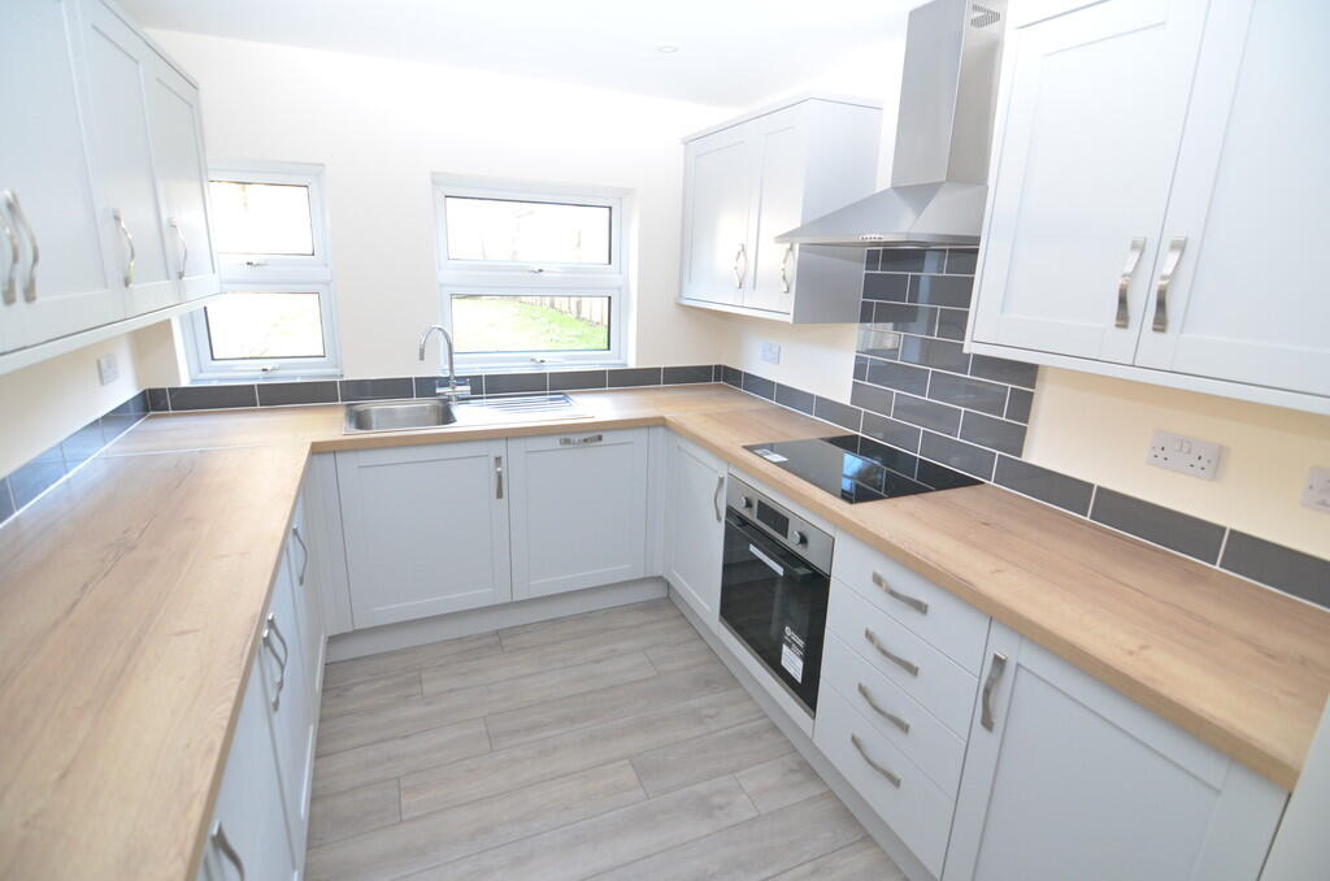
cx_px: 665
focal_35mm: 16
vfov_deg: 71.8
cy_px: 440
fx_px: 608
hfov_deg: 95.1
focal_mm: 11
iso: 800
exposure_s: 1/40
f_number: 3.2
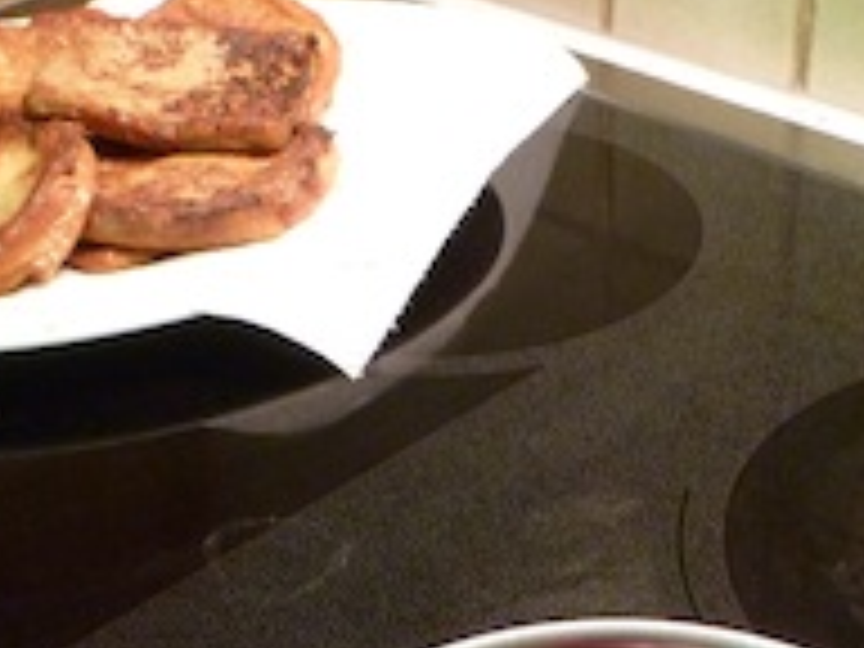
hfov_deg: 26.7
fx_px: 1822
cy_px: 583
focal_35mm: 73
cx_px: 410
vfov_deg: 19.8
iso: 400
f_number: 3.3
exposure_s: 1/6
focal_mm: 4.9
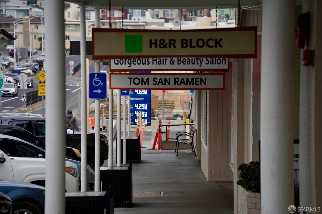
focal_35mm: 144
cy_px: 107
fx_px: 1288
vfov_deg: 9.5
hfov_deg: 14.3
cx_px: 161
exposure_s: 1/400
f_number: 5
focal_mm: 144
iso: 400
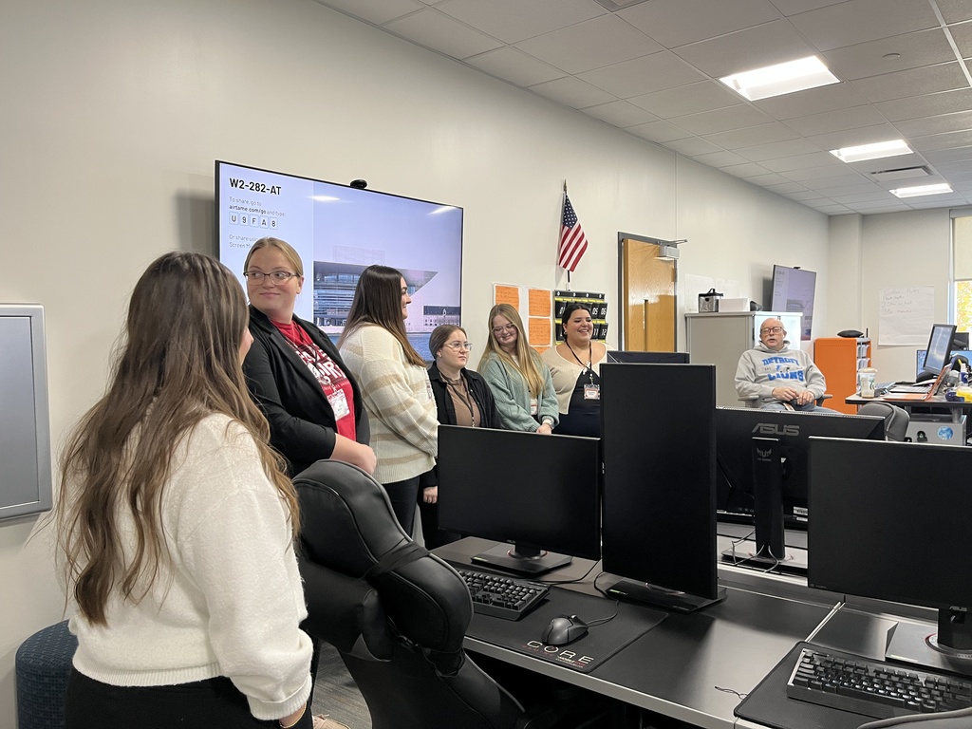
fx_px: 730
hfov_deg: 67.3
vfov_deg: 53.1
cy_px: 364
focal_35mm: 26
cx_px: 486
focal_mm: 5.1
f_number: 1.6
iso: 125
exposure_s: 1/60
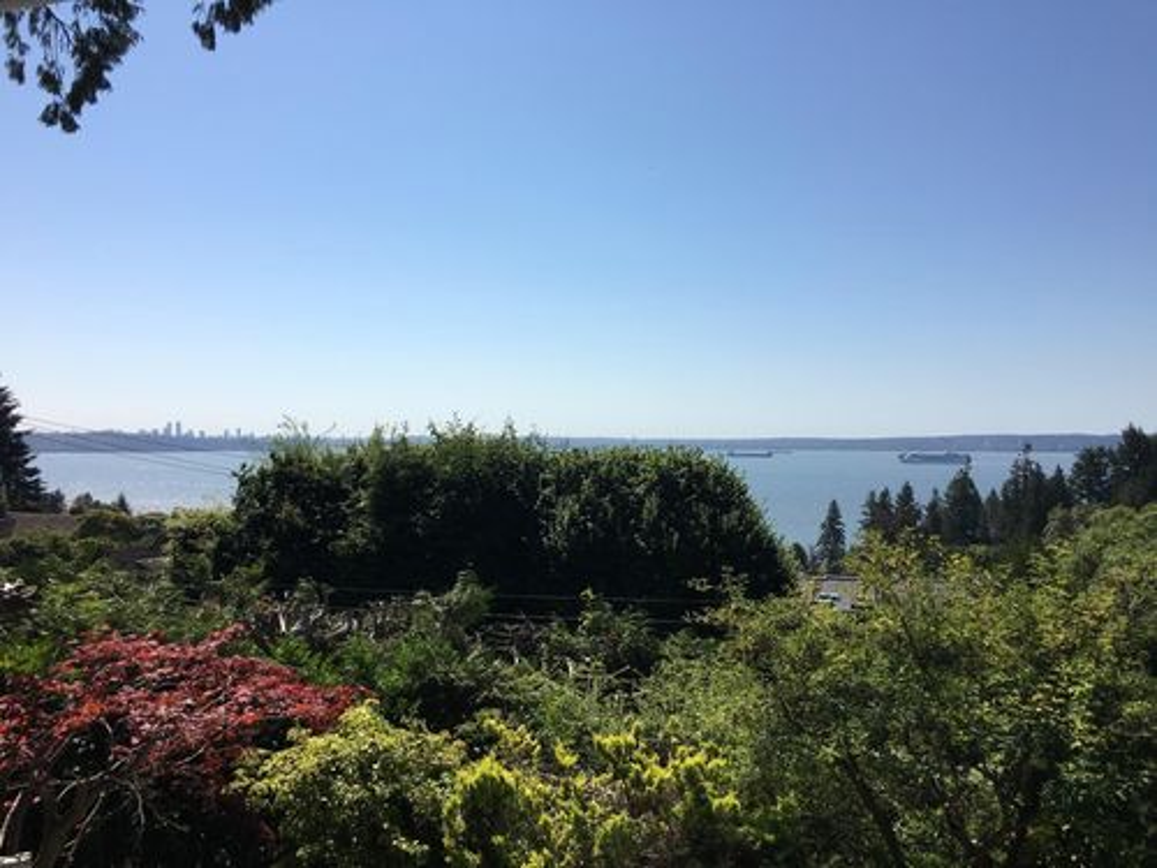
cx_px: 578
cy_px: 434
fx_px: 969
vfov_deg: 48.2
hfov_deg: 61.7
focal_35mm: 29
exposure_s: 1/2404
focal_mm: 4.15
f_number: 2.2
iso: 25
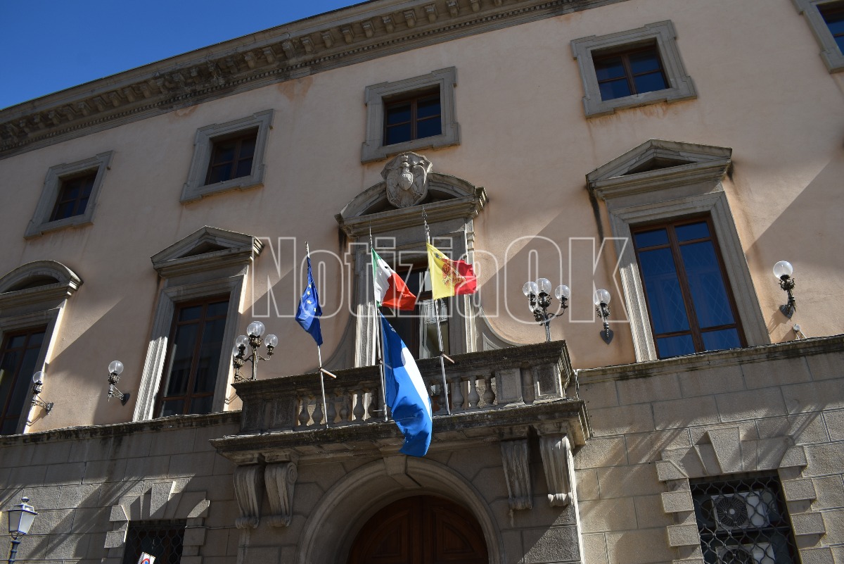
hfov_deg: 67.4
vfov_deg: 48.0
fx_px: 633
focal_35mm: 27
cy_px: 282
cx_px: 422
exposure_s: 1/250
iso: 100
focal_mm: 18
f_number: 8
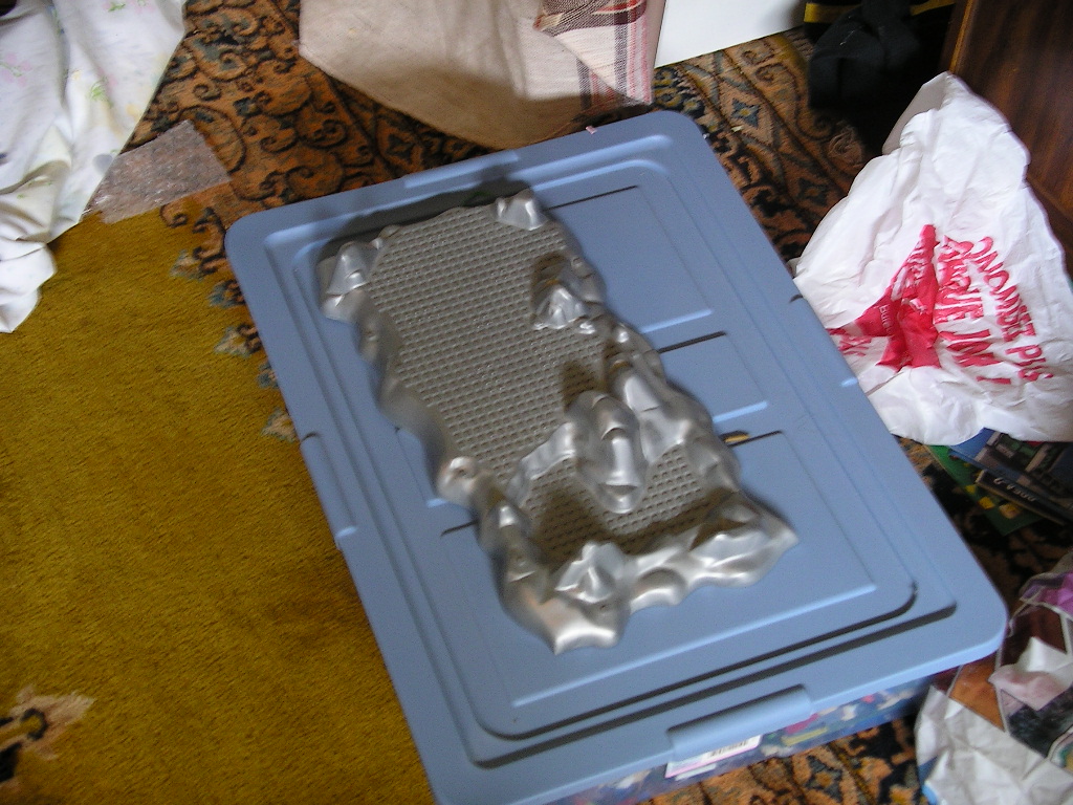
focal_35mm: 62
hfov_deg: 31.2
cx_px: 536
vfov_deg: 23.7
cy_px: 402
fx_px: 1922
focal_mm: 12.8
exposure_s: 1/13
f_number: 3.3
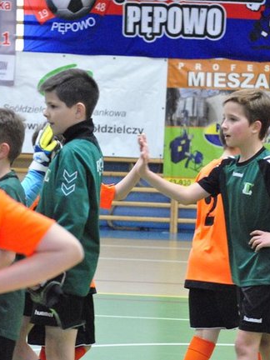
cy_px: 181
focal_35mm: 213
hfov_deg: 7.0
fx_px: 2215
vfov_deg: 9.3
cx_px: 184
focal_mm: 98
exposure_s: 1/160
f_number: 5
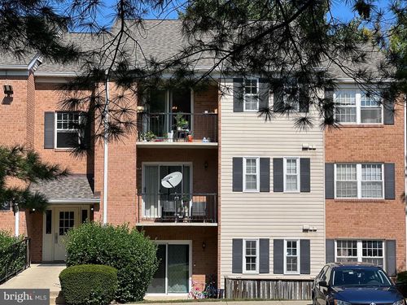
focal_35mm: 77
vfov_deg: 19.1
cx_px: 204
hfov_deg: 25.3
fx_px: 905
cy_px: 152
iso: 32
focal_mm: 9
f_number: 2.8
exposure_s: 1/1085
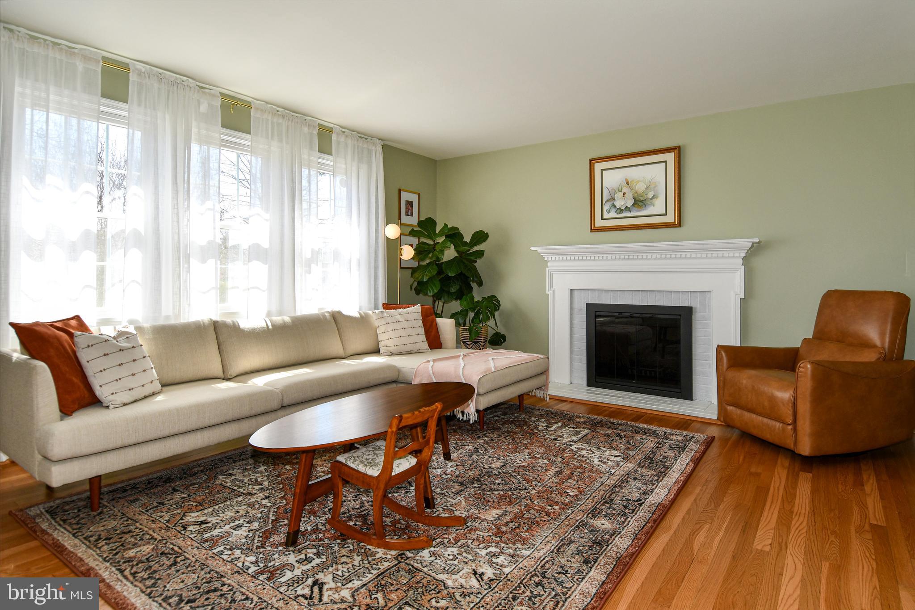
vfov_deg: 67.4
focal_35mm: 18
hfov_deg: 90.0
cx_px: 458
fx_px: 457
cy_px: 305
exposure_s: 1/125
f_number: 5.6
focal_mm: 12
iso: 200
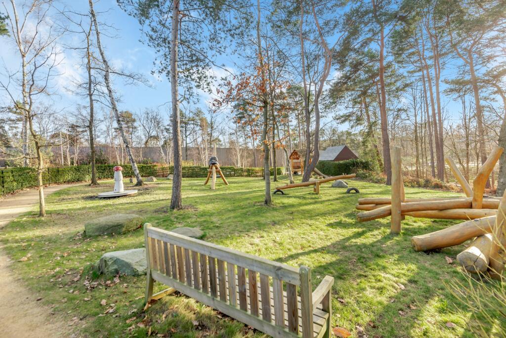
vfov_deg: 73.8
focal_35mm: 16
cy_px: 169
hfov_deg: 96.7
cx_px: 253
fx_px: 225
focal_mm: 16
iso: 100
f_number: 7.1
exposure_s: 1/60
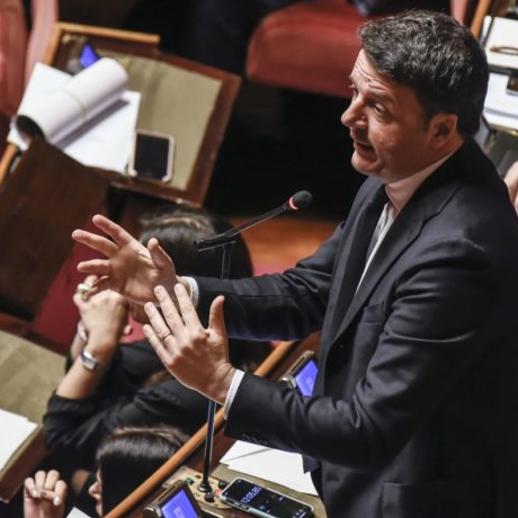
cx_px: 310
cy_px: 258
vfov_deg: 6.8
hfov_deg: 6.8
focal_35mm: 257
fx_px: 4351
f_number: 5
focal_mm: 200
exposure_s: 1/125
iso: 3200
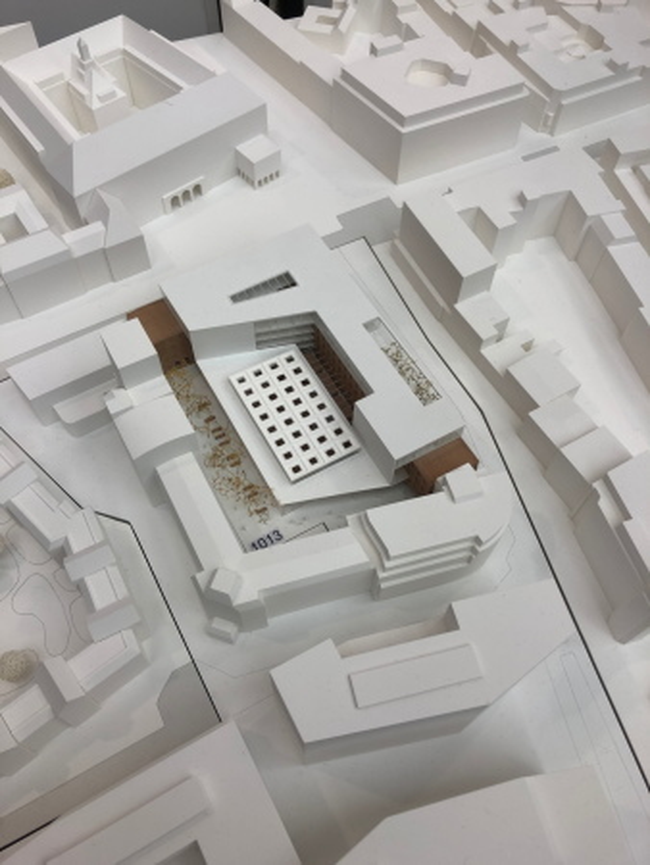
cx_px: 325
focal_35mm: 28
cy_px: 432
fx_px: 700
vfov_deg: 63.4
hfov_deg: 49.8
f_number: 1.8
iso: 20
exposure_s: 1/100
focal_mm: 3.99
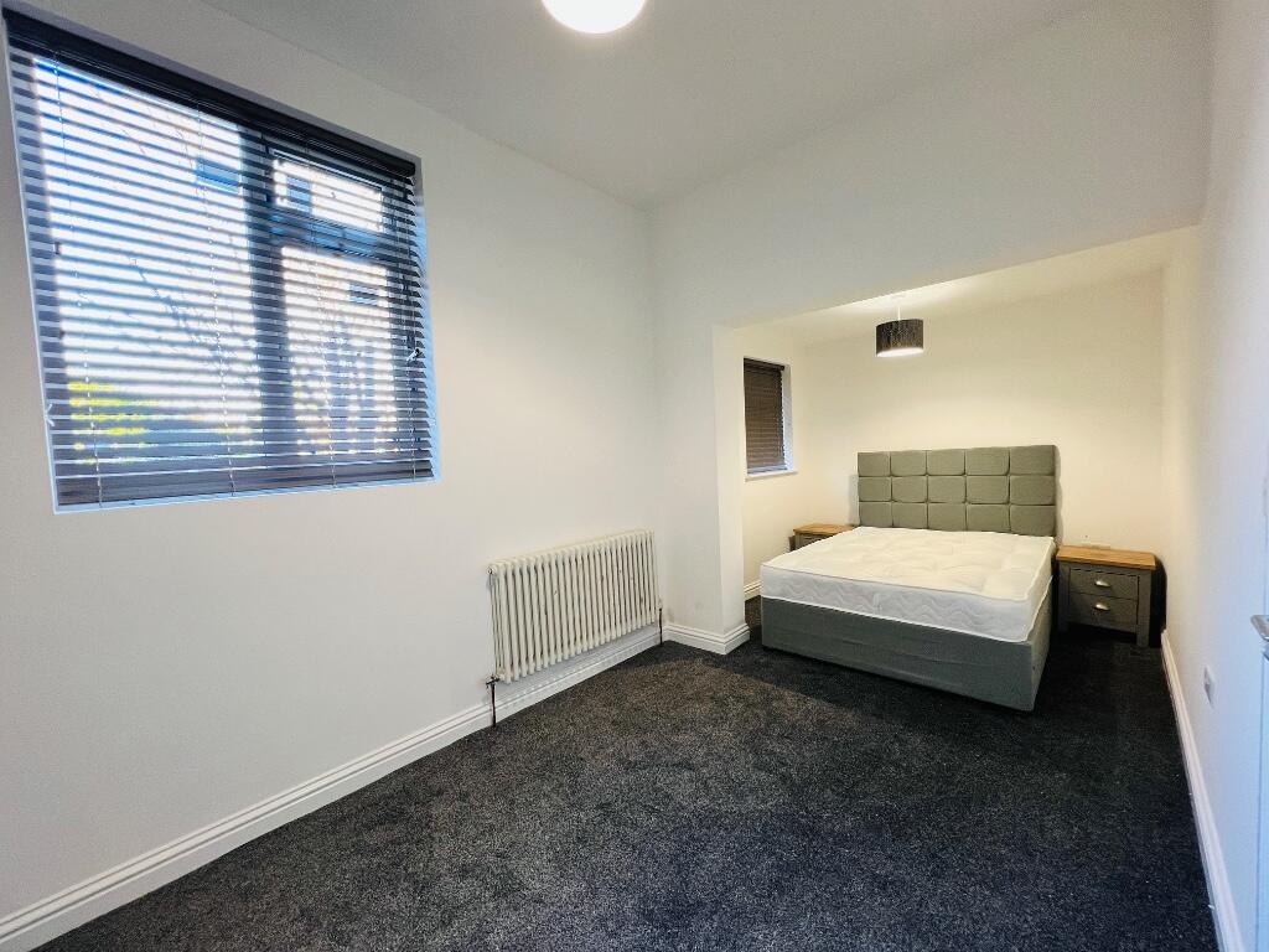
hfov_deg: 106.2
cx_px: 634
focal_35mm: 13
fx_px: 477
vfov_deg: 89.9
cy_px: 476
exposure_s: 1/50
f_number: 1.8
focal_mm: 1.57
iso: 160
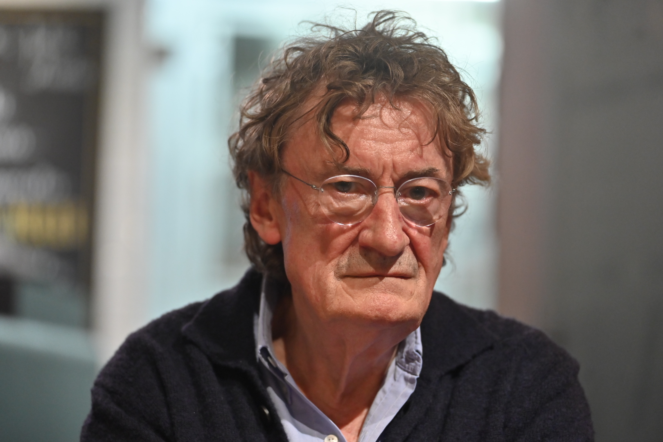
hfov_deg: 16.4
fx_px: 2302
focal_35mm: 125
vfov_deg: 11.0
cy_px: 221
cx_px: 332
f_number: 2.8
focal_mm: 125
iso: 2200
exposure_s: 1/400
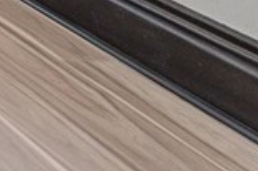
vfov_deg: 10.3
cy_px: -331
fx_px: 702
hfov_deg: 11.8
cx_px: -498
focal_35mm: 98
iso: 500
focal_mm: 14
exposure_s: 1/60
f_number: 11
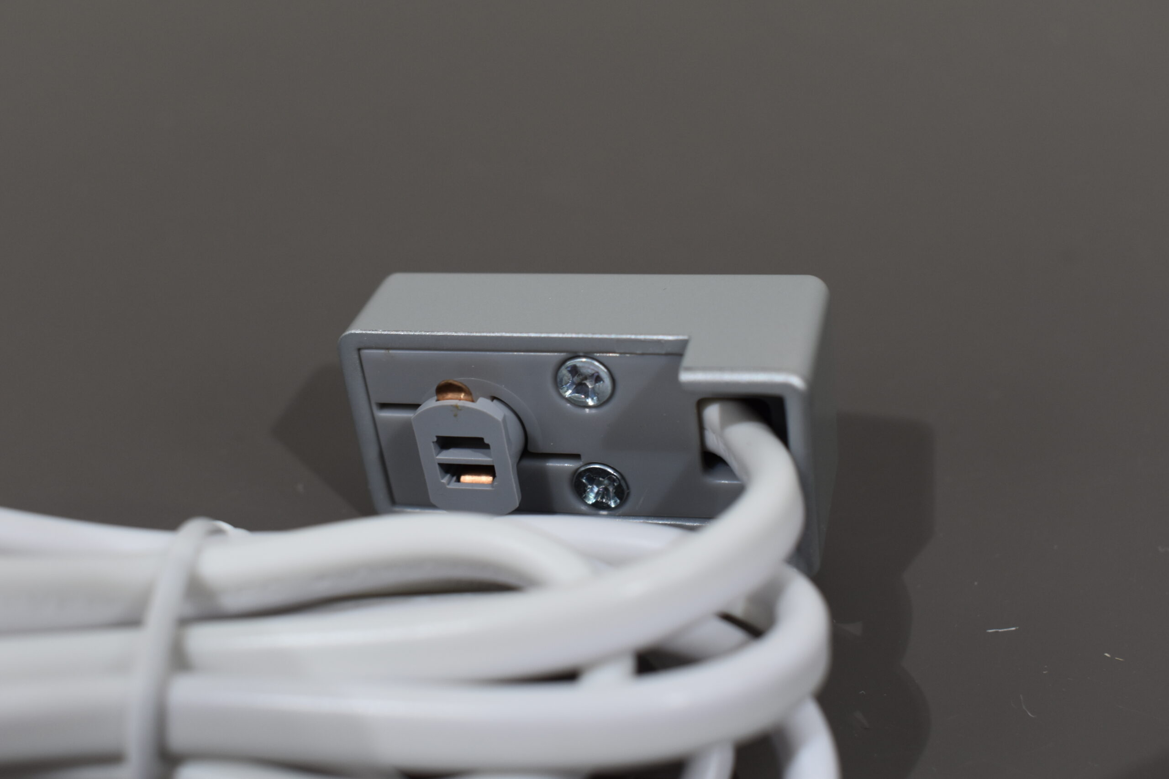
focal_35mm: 51
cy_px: 390
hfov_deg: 38.9
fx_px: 1656
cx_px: 584
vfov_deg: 26.5
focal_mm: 34
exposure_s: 1/60
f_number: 7.1
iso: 400
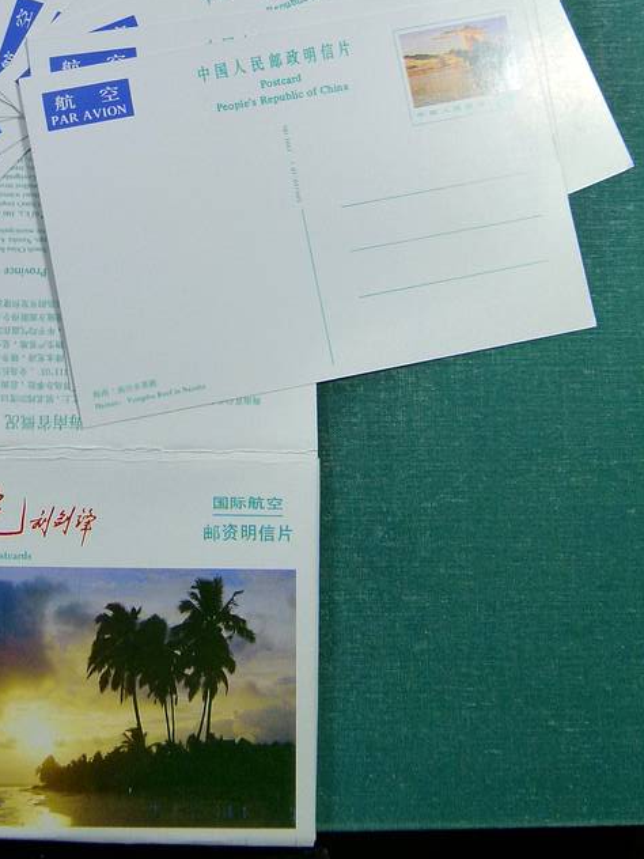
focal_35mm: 47
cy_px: 188
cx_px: 147
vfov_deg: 39.1
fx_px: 1166
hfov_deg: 30.3
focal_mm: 5.2
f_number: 4
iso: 160
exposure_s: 1/125
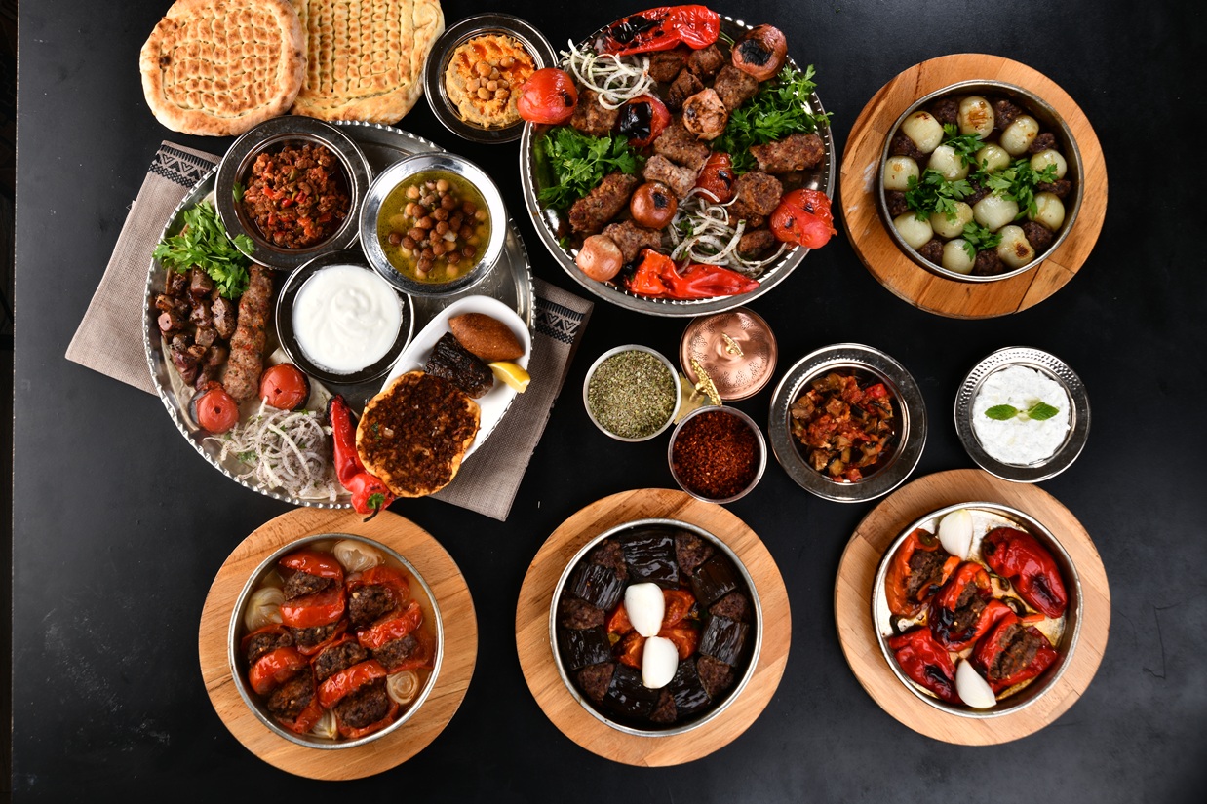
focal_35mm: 42
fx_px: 1408
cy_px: 402
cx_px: 604
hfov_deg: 46.4
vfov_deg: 31.9
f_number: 11
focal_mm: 42
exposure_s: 1/100
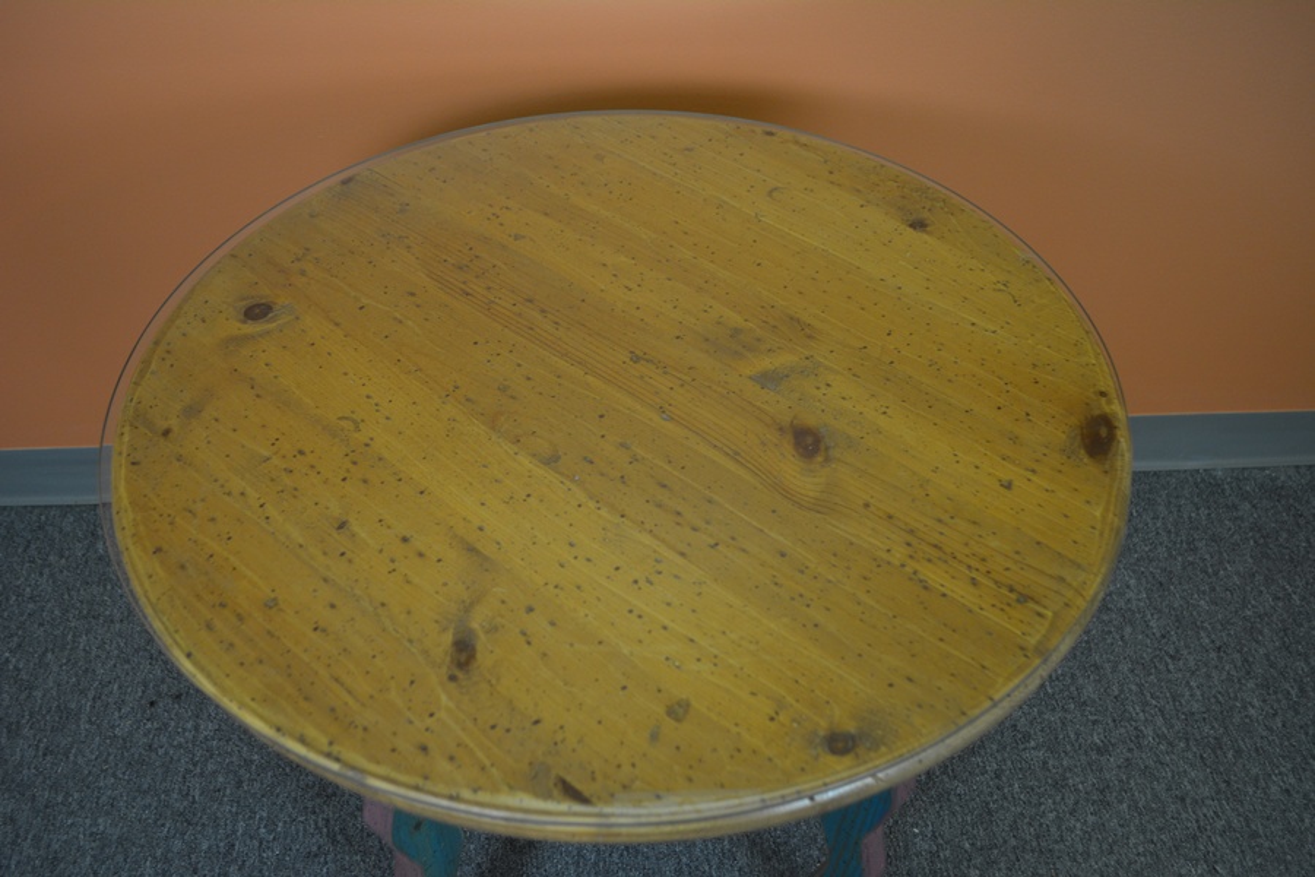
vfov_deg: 43.6
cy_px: 438
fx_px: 1096
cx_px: 658
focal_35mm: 30
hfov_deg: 61.9
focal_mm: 20
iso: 720
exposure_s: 1/60
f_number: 4
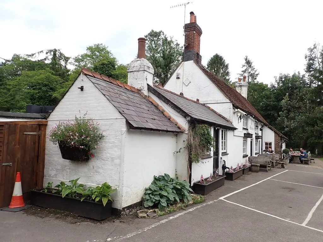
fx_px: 233
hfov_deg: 69.4
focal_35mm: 25
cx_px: 162
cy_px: 121
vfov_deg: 54.9
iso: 100
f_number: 2.8
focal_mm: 4.5
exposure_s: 1/640
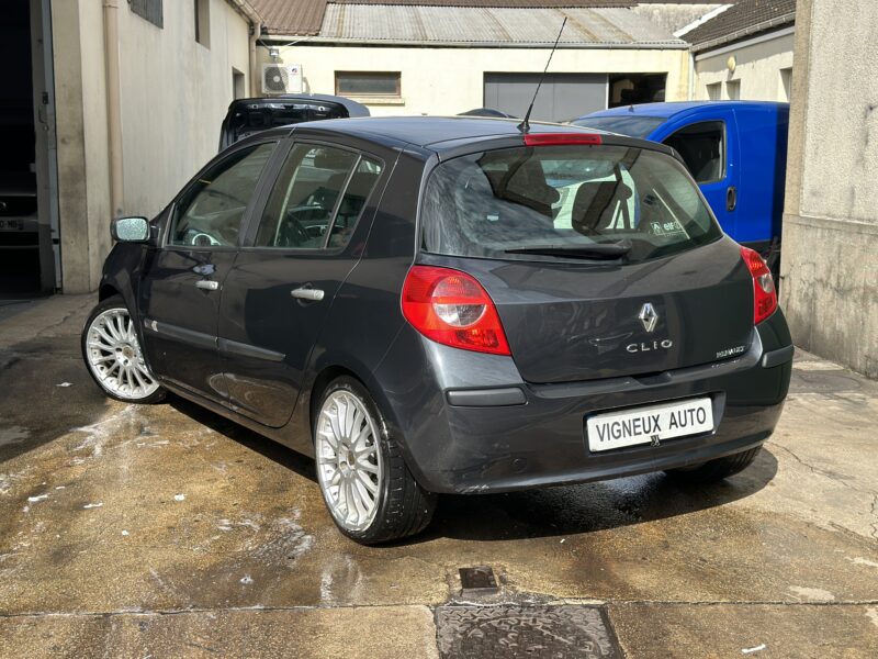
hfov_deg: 39.7
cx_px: 439
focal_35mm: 48
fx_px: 1217
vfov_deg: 30.3
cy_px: 330
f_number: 1.78
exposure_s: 1/1880
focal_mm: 6.86
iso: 64
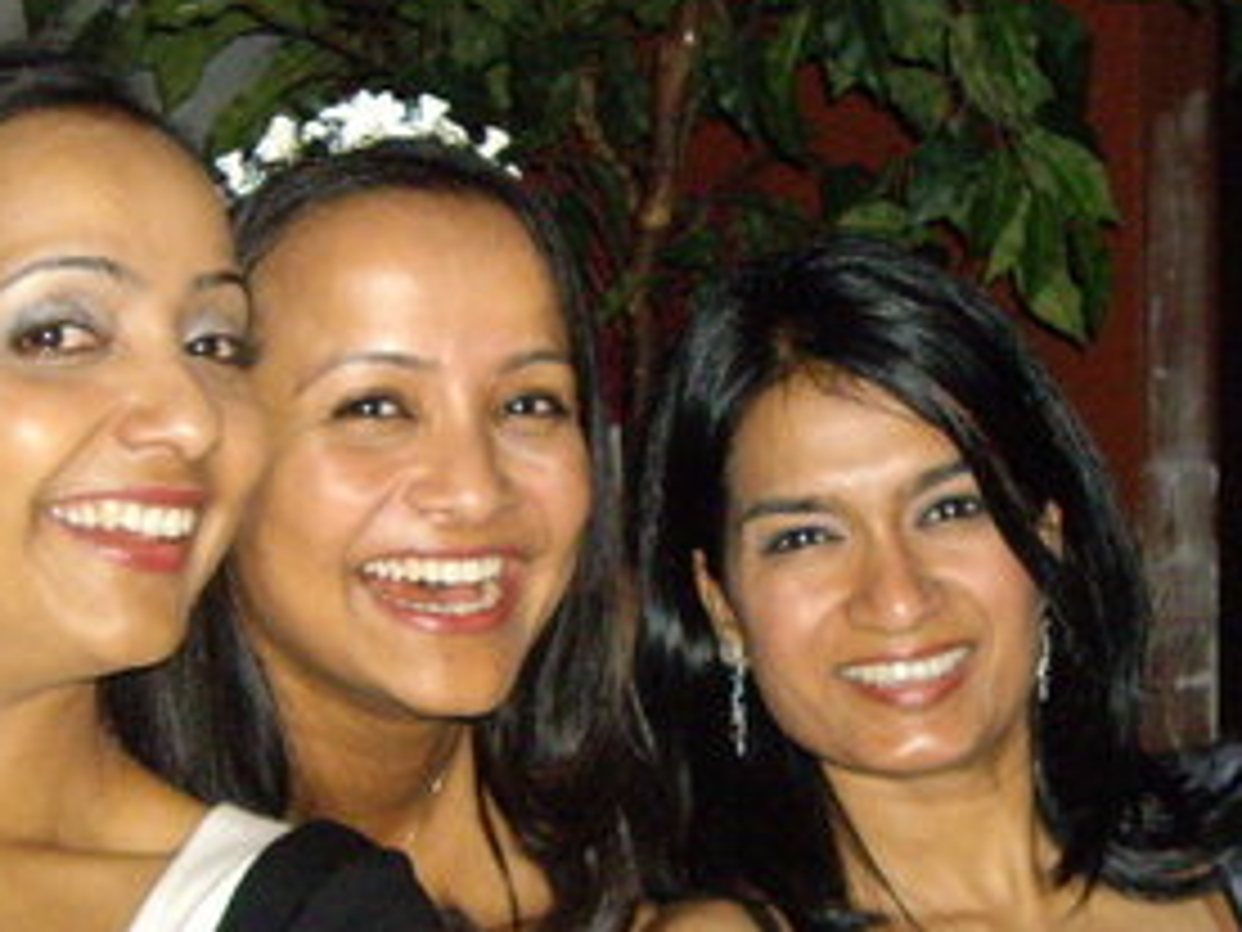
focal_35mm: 88
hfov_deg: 22.2
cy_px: 473
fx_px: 3157
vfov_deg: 16.8
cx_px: 706
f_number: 2.7
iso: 400
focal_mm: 6.2
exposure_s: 1/40
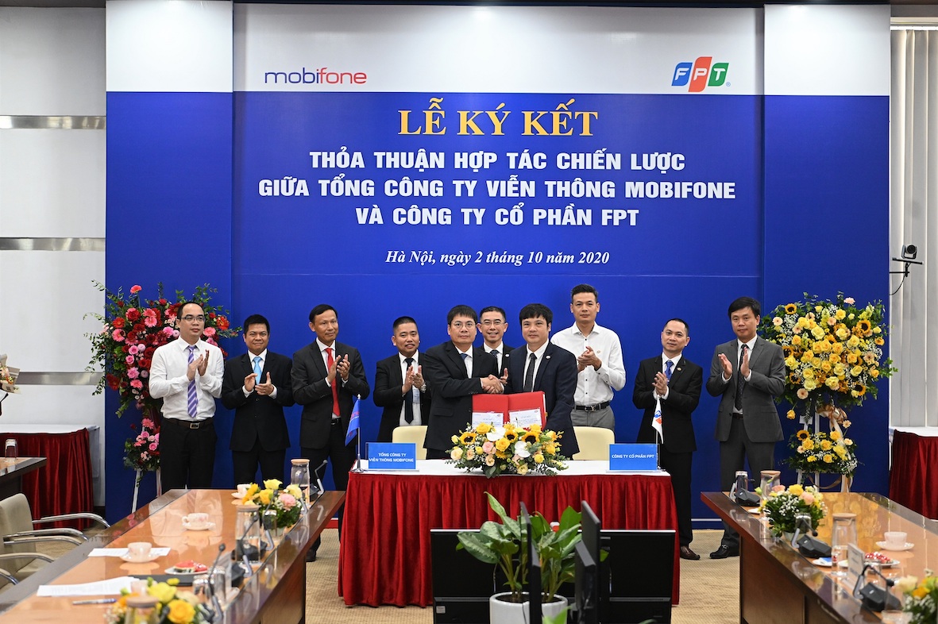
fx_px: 1823
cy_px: 312
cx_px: 469
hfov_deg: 28.9
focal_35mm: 70
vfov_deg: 19.4
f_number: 3.5
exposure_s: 1/200
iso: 2500
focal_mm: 70
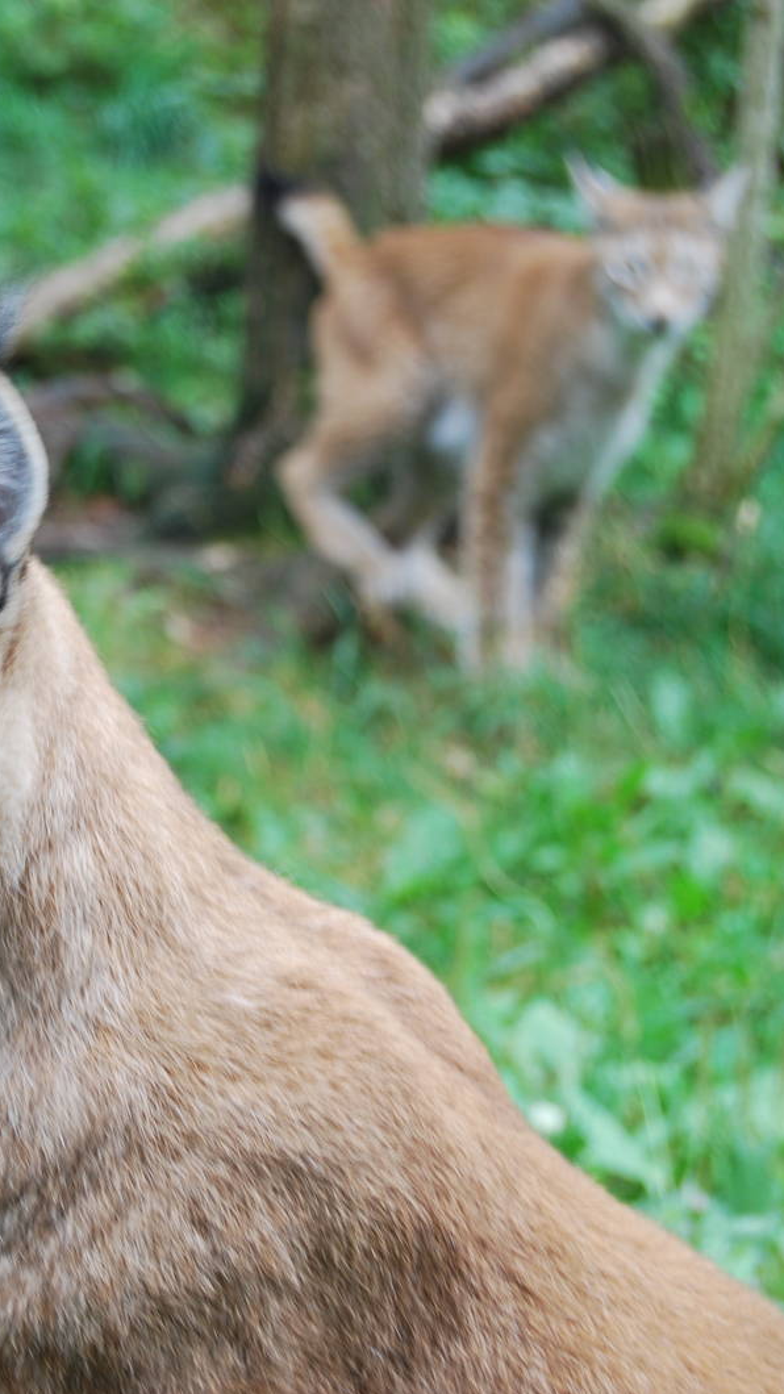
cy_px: 694
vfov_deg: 18.8
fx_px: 4214
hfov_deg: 10.6
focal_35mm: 114
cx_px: 76
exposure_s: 1/30
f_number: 5.6
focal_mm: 48
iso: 200
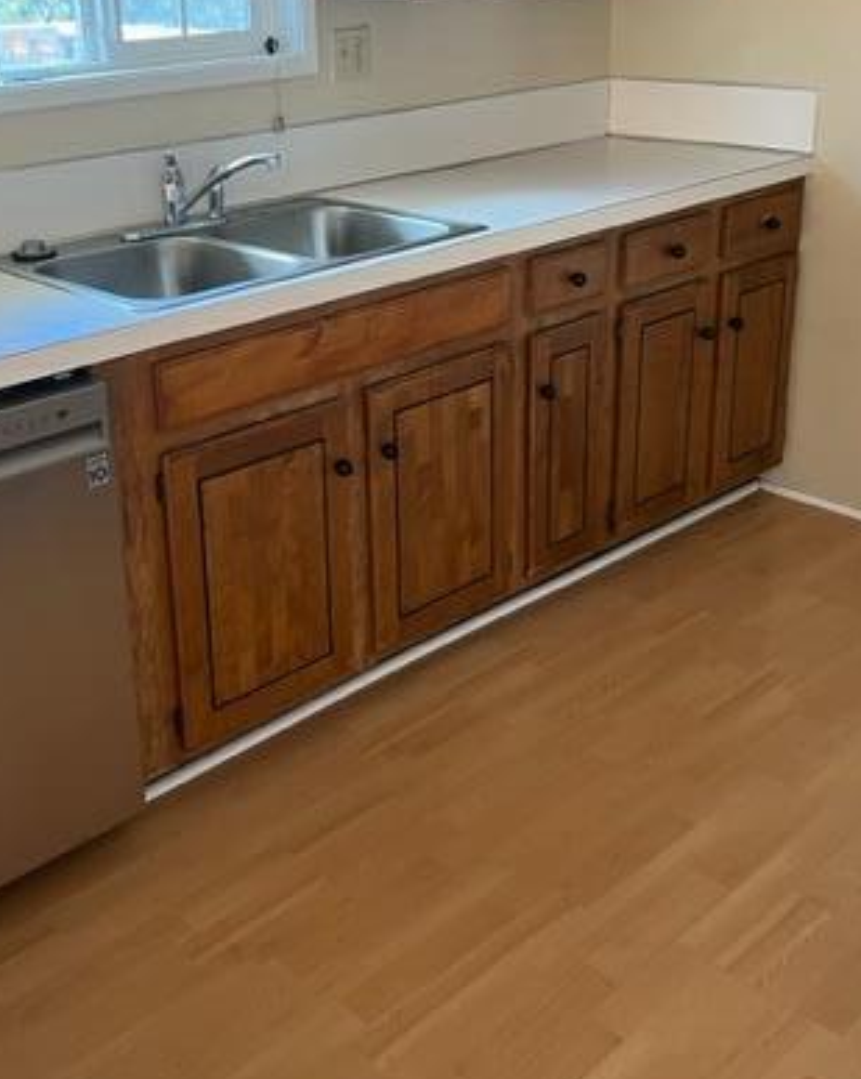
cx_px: 337
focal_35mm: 42
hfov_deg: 35.5
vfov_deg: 43.5
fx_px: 1339
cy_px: 407
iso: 80
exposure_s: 1/60
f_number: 1.5
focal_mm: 5.7
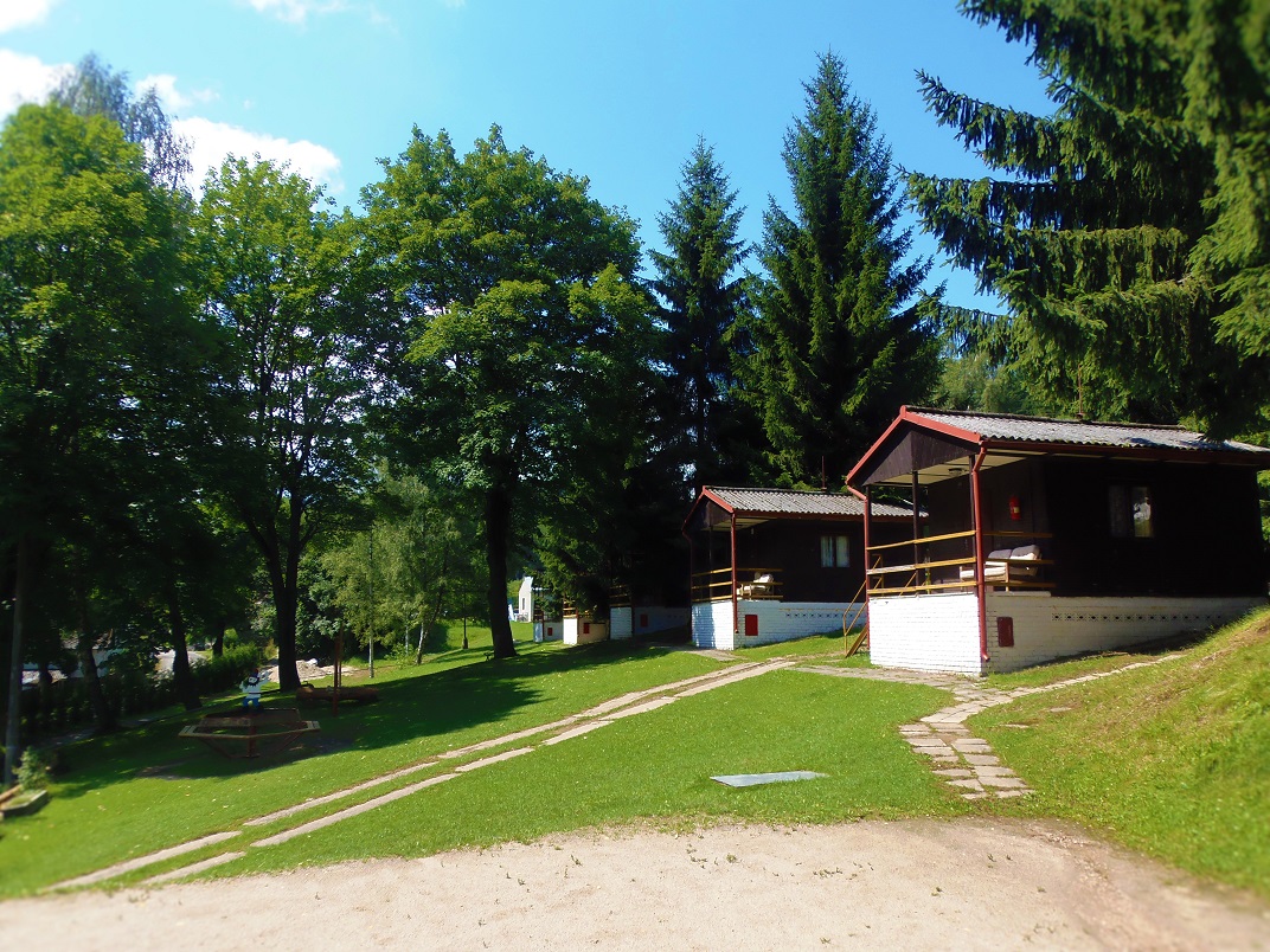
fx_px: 881
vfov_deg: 56.8
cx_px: 635
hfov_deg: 71.6
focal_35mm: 24
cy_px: 476
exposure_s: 1/640
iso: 64
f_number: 2.9
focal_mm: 4.3
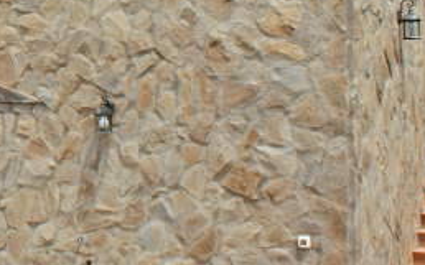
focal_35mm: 95
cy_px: 7
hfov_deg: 19.7
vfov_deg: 13.6
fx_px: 1100
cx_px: -165
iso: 100
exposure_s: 1/160
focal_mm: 20
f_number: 10
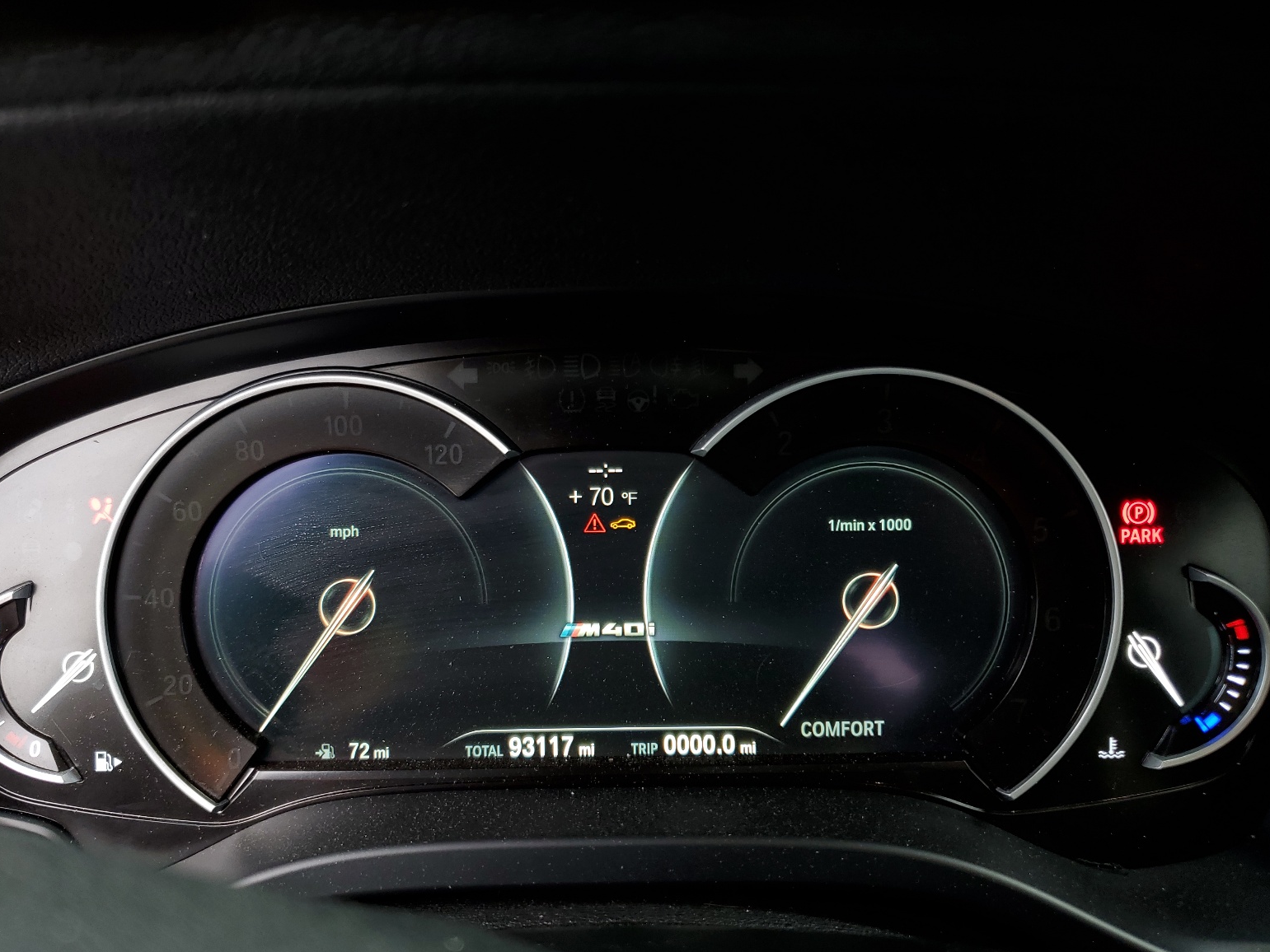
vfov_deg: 51.4
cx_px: 623
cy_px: 474
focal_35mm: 27
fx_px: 991
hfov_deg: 65.3
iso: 50
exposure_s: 1/50
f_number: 1.5
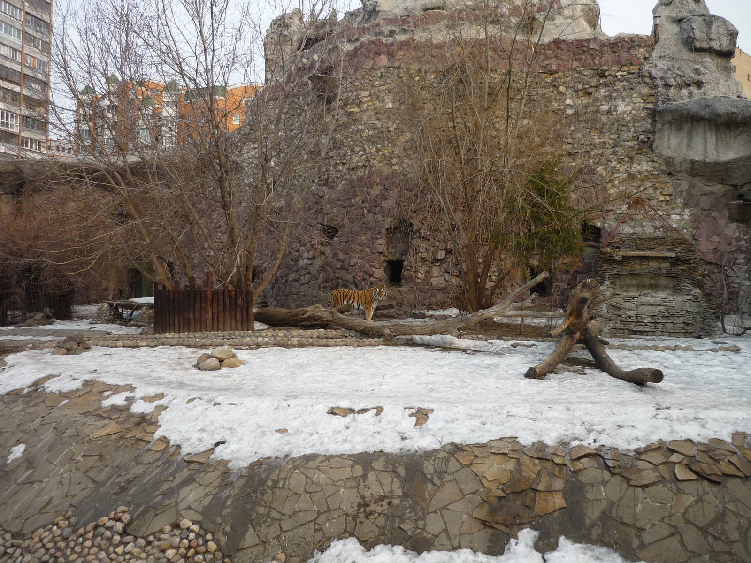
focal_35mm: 33
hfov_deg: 55.4
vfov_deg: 42.9
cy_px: 282
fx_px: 716
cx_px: 376
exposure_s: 1/500
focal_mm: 5.5
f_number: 2.8
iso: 100
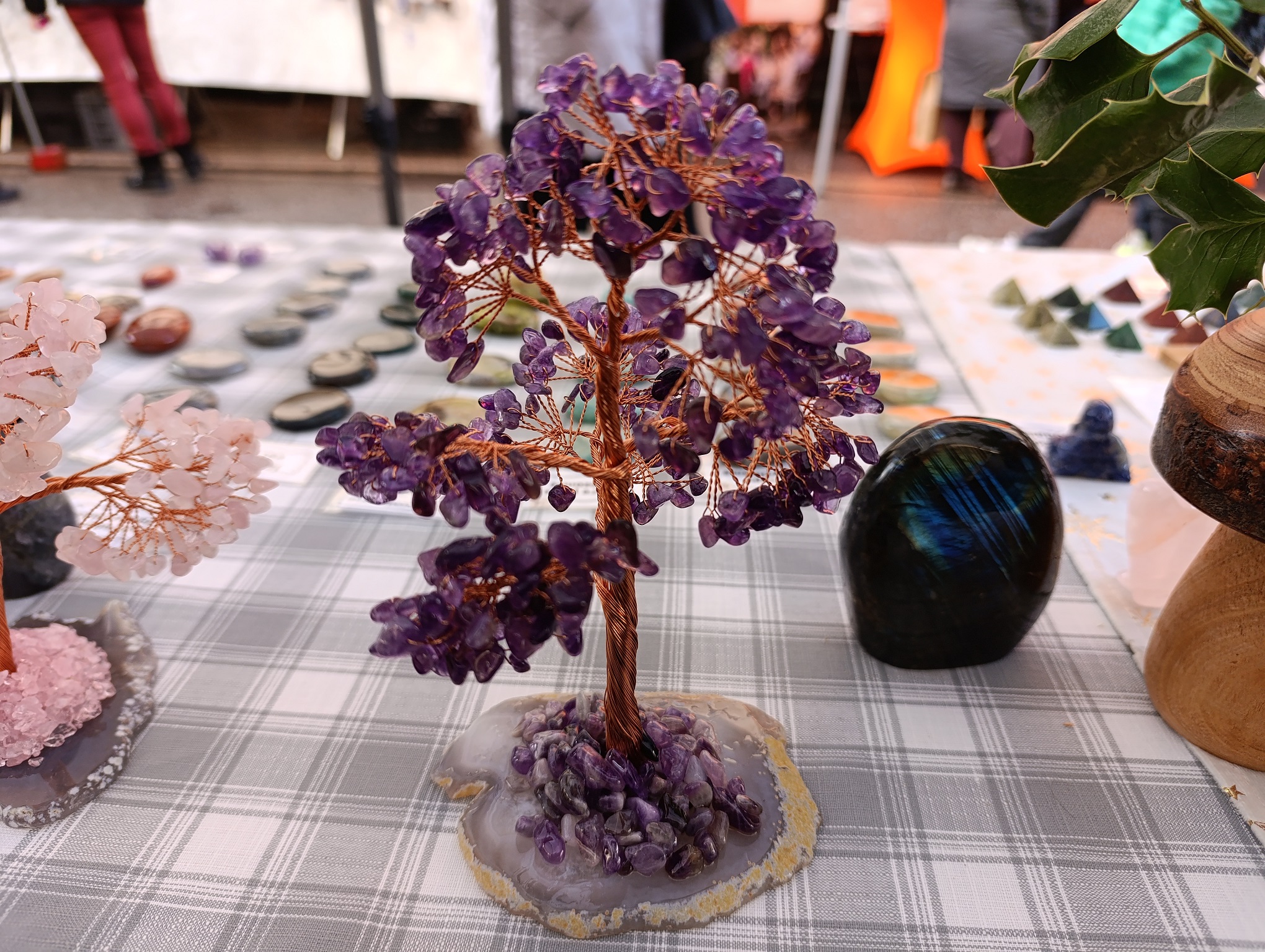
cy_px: 476
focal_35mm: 23
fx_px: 842
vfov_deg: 59.0
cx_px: 632
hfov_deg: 73.8
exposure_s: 1/100
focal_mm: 6.14
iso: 125
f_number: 1.6
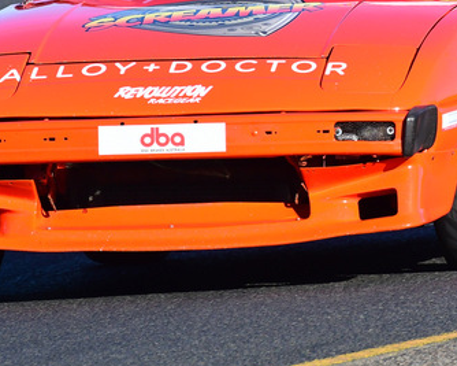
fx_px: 19160
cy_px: 26
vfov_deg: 1.1
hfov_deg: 1.4
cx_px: 280
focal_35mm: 1417
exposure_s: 1/800
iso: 800
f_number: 10
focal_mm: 420
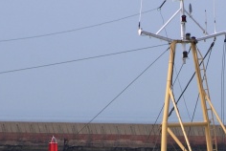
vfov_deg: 1.8
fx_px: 4796
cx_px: 190
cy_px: 157
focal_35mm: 763
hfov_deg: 2.7
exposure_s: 1/320
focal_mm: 150
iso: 100
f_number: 10
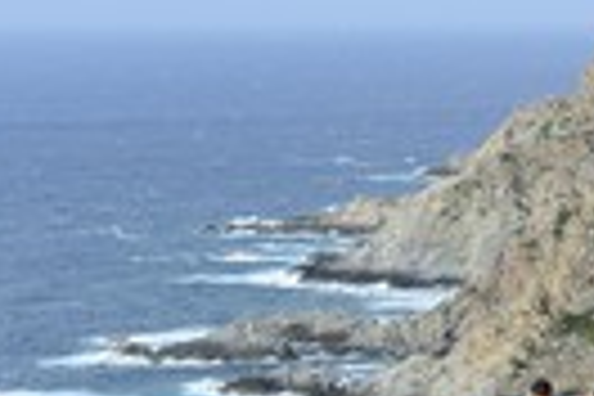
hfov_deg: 11.4
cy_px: 364
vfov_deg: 7.7
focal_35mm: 178
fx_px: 2937
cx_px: 666
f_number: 10
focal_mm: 56
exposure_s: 1/500
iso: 400
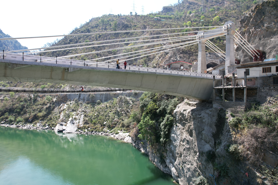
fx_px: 170
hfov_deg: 78.6
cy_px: 92
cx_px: 139
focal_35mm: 22
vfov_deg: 57.2
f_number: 2.8
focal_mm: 8.38
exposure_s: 1/725
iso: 100
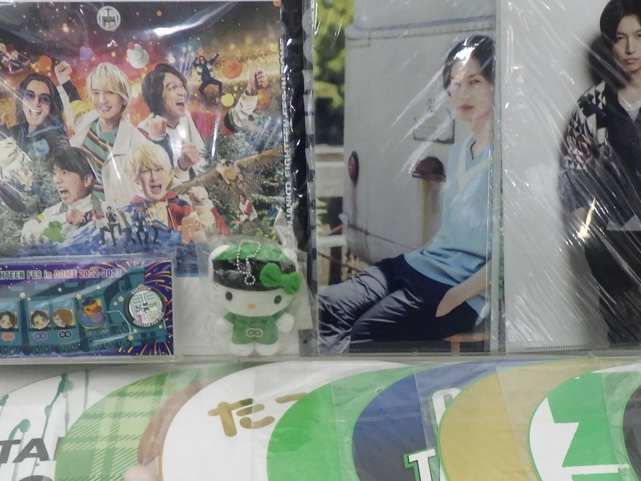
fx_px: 1204
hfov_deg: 29.6
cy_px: 379
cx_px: 419
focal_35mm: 65
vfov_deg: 22.3
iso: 400
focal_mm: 5
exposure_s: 1/125
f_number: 3.5
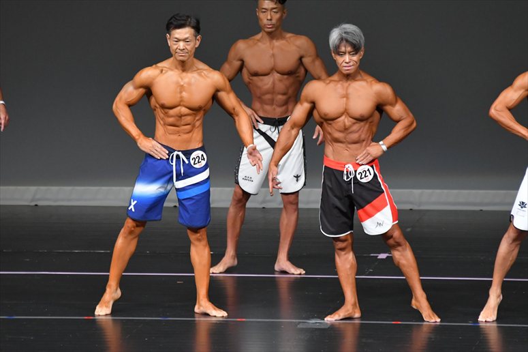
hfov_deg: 6.0
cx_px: 264
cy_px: 176
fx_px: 5058
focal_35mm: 345
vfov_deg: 4.0
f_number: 5.6
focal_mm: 230
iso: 4000
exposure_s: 1/400
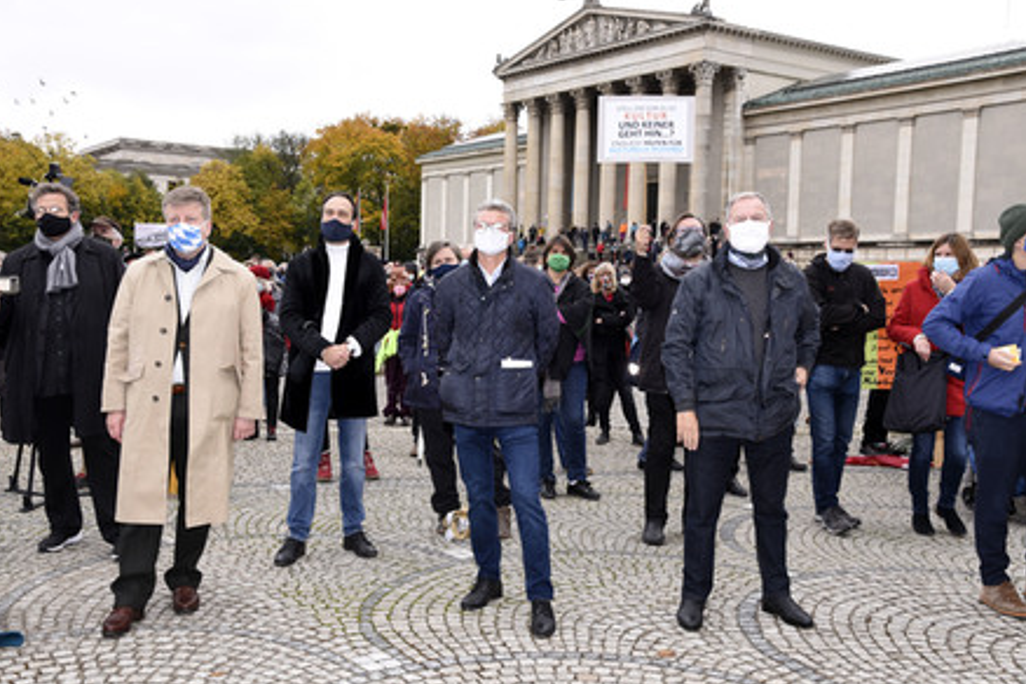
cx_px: 500
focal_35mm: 36
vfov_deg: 36.9
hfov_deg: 53.1
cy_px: 337
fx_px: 1026
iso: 400
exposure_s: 1/160
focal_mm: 35
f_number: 8
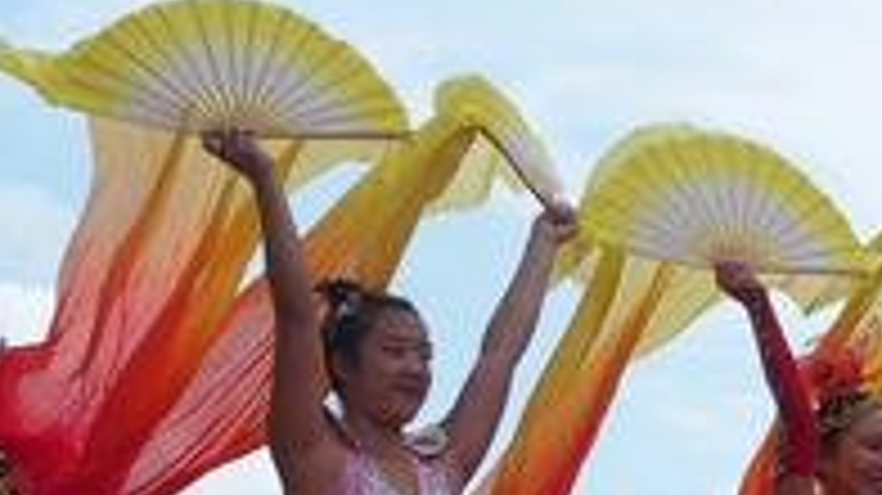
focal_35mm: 155
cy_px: 518
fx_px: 3623
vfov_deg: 7.8
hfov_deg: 13.8
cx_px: 711
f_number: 4.5
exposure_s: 1/800
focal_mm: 13.2
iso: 100
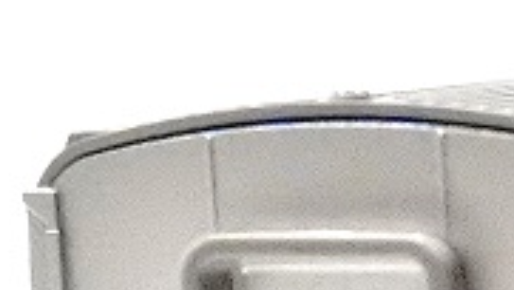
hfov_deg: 11.7
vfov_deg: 6.5
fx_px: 2468
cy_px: 556
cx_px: 571
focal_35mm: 181
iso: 3200
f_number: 4.2
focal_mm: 7.6
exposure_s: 1/160
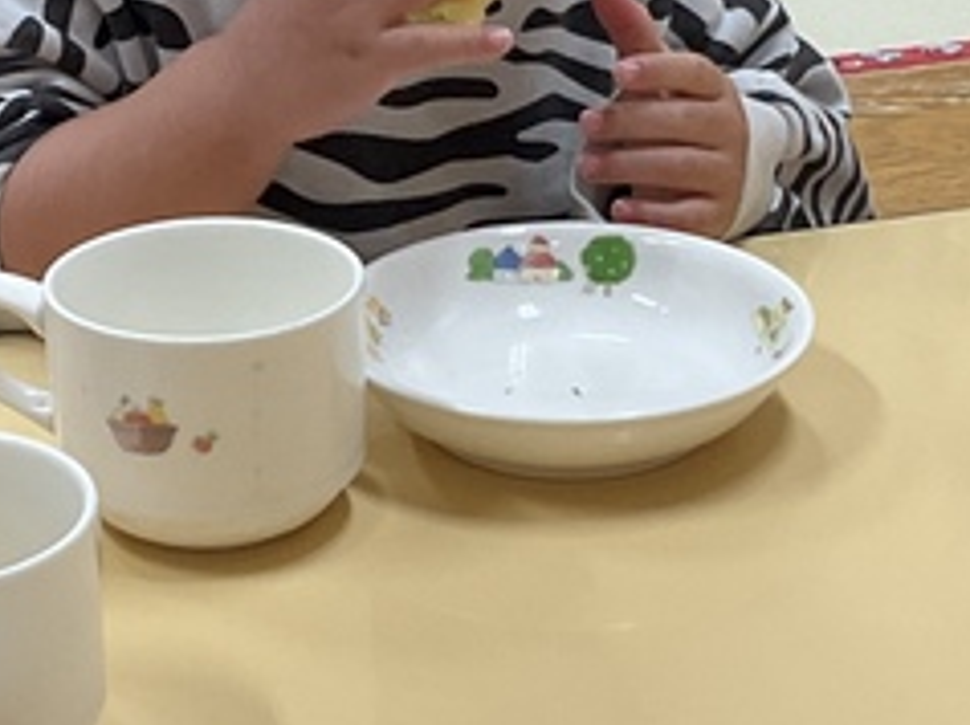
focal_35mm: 122
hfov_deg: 16.2
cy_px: 236
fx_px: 3415
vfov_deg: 12.1
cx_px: 424
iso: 64
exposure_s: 1/60
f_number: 1.8
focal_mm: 3
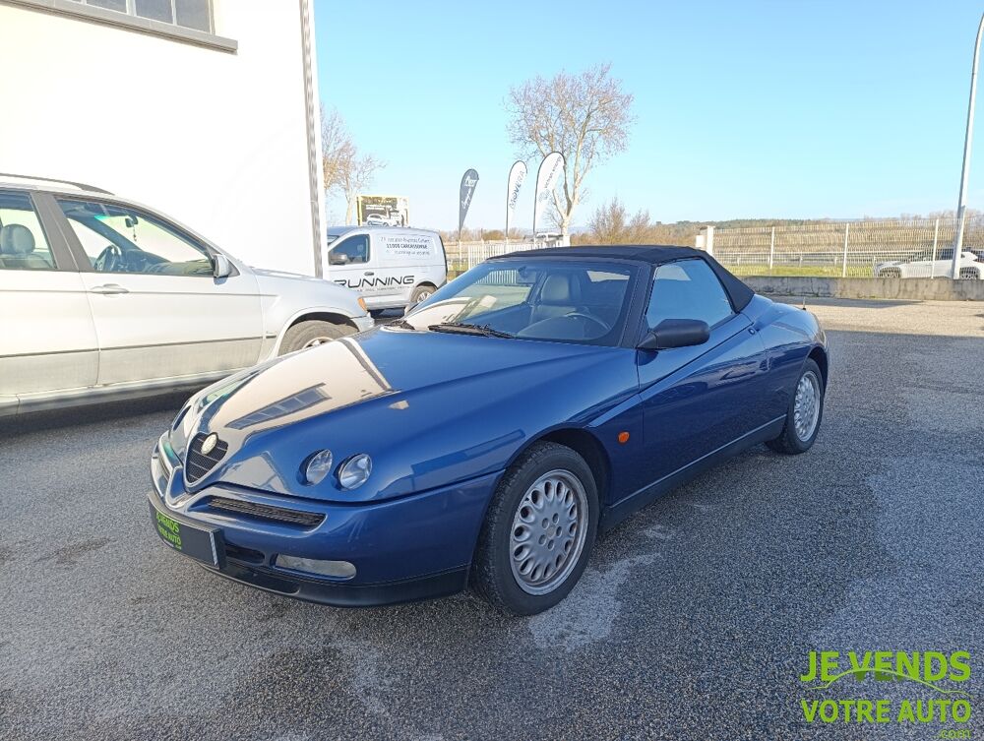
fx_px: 655
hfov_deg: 73.8
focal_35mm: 23
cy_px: 370
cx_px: 492
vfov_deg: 59.0
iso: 50
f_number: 1.6
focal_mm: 6.14
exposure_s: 1/173
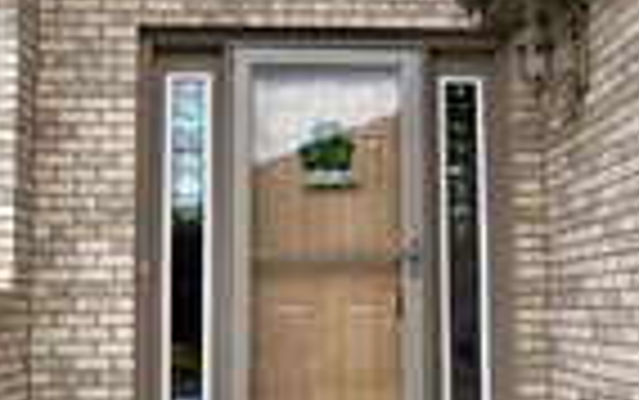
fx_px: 989
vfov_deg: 22.9
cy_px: 189
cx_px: 351
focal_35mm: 57
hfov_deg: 35.8
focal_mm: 11
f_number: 10
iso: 400
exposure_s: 1/250
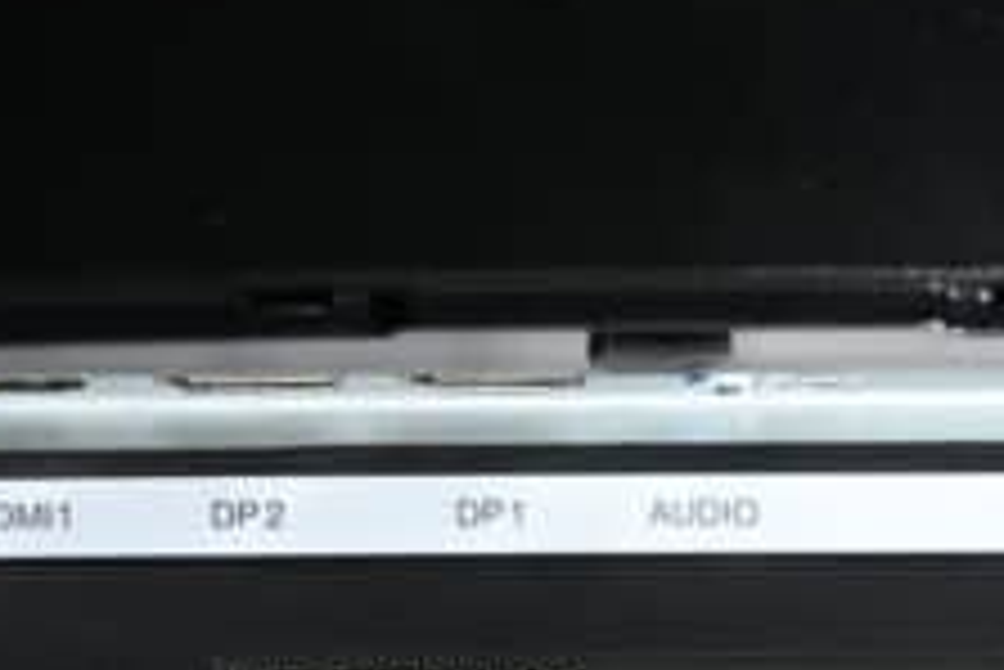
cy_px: 522
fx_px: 3656
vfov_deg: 10.5
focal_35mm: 131
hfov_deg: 15.6
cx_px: 239
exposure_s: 1/80
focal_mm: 75
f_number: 6.3
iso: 1000
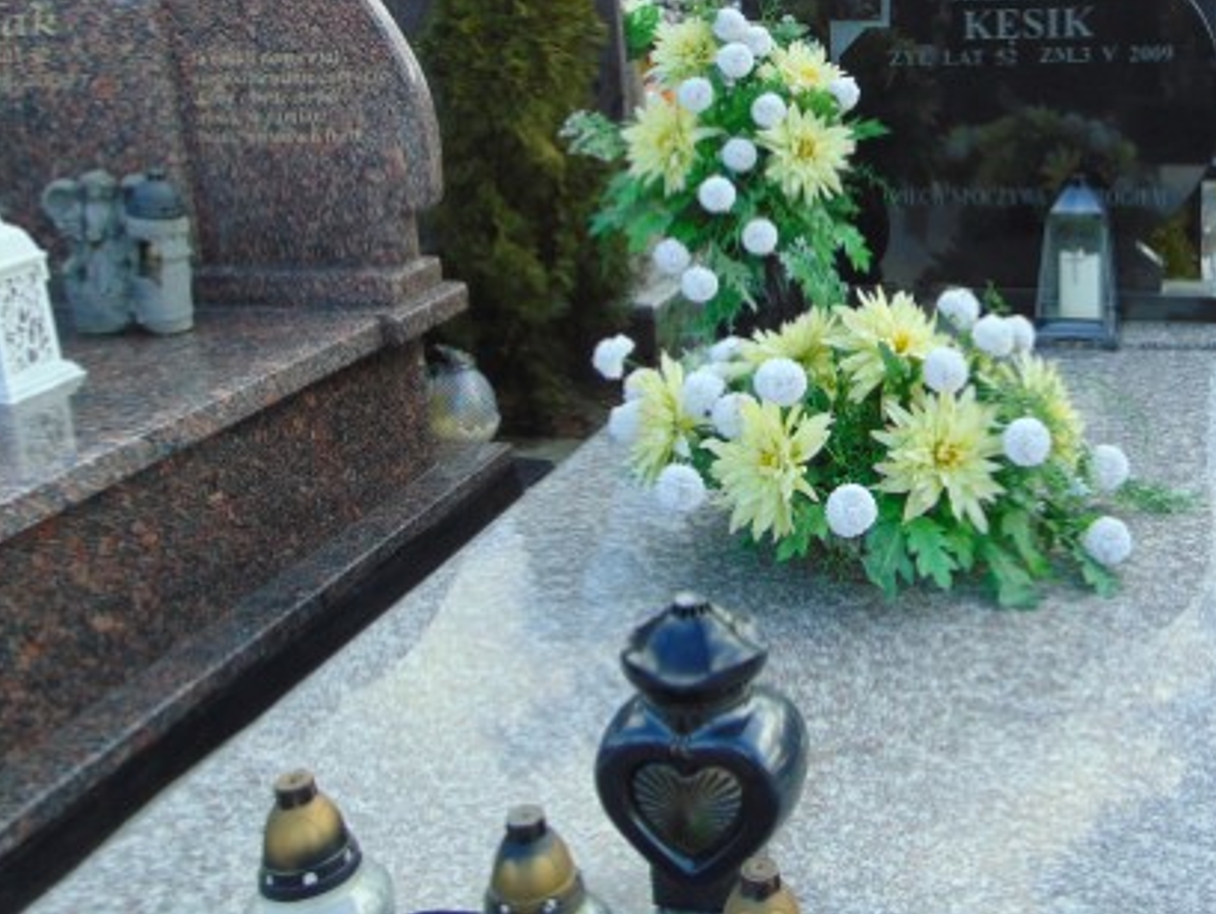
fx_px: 1371
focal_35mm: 39
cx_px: 884
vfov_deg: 36.5
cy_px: 300
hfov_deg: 46.4
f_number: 3
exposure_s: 1/320
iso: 80
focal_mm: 4.5
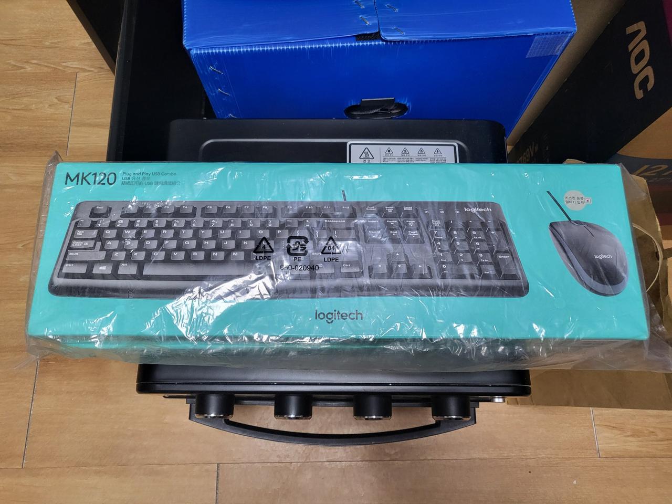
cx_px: 336
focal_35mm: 26
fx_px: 505
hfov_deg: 67.3
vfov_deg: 53.1
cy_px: 252
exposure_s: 1/120
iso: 250
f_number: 1.8
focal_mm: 4.25
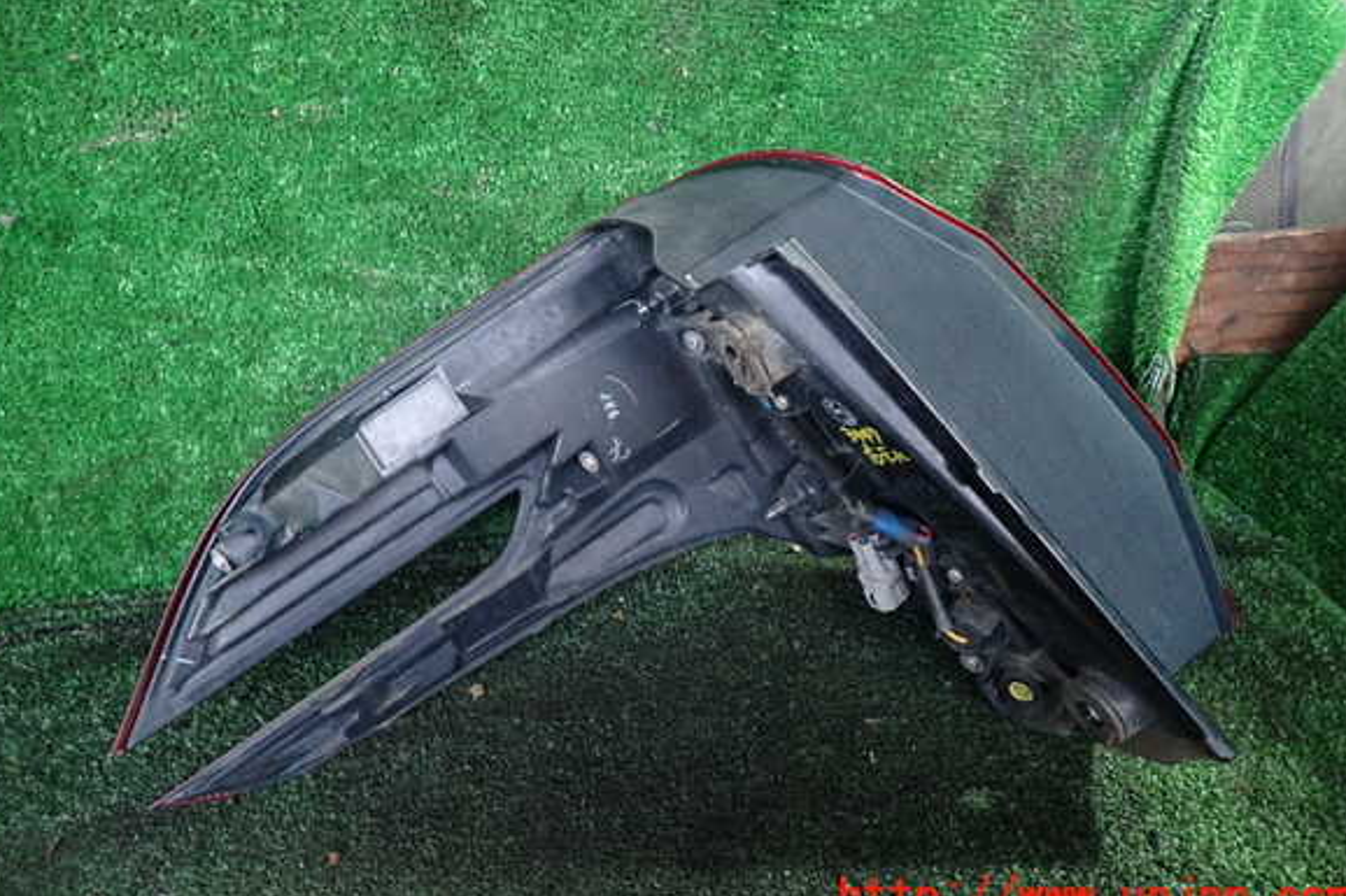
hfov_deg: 67.4
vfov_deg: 47.8
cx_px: 666
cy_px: 405
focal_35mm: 27
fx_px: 1009
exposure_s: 1/20
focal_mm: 4.5
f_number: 2
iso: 800
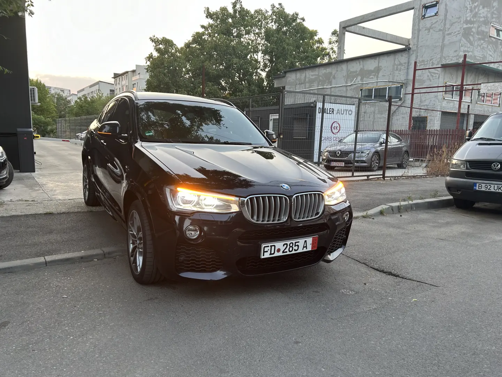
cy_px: 188
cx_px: 251
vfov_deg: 53.1
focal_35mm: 26
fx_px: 377
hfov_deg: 67.3
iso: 40
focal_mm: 5.7
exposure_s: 1/63
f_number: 1.5
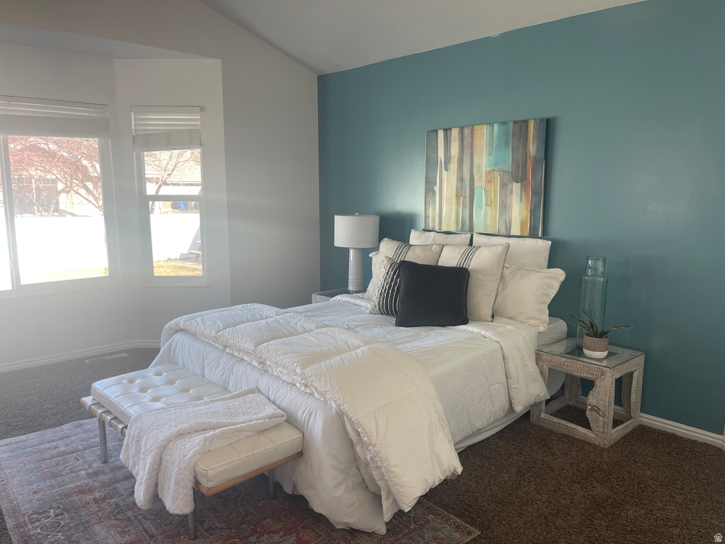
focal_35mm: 25
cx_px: 362
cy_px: 272
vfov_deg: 54.9
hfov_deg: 69.4
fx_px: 524
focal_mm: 5.1
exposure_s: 1/120
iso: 50
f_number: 1.6
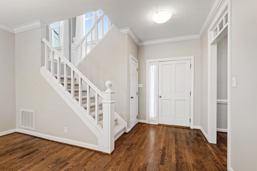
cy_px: 86
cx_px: 128
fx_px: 107
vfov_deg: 77.3
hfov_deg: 100.4
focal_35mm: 15
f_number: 8
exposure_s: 1.6
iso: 100
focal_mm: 10
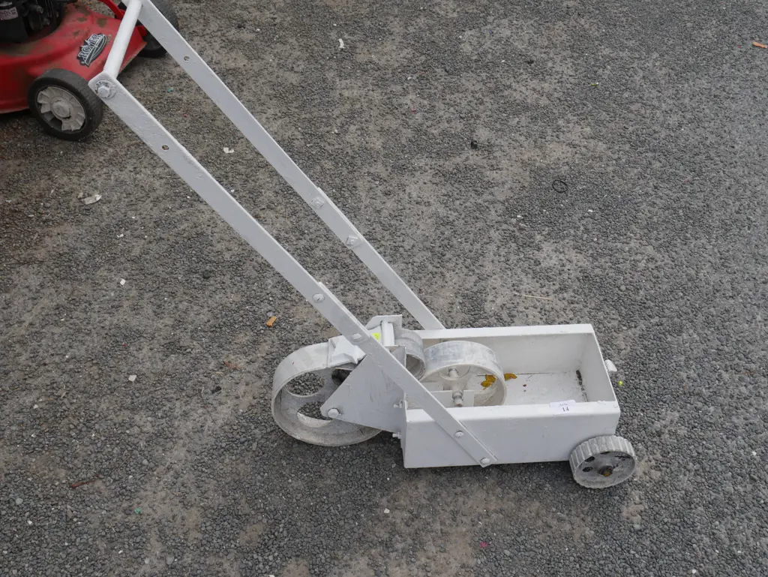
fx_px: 888
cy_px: 288
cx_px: 384
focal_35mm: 40
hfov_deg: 46.8
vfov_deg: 36.0
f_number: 7.1
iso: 200
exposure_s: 1/320
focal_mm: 20
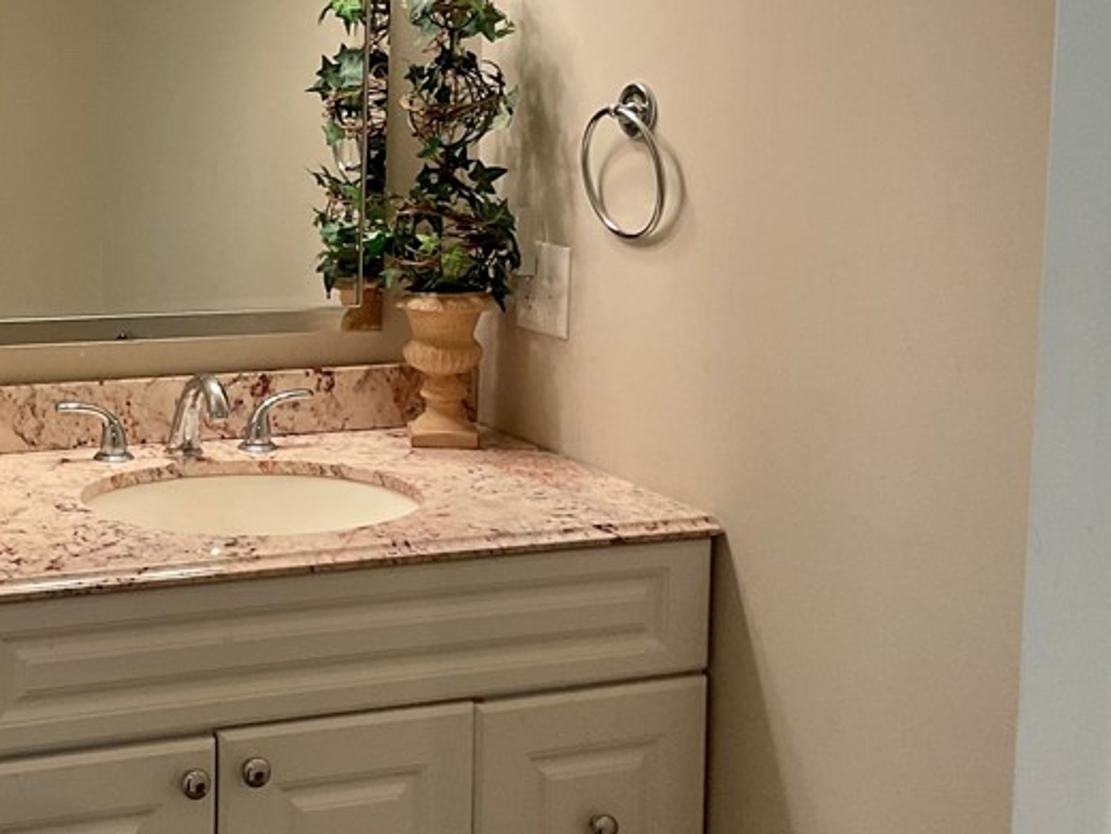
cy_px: 220
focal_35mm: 57
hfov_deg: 32.2
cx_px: 115
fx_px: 1830
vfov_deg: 25.4
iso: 80
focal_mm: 3
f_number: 1.8
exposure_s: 1/60
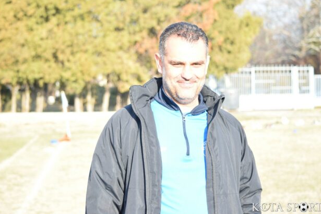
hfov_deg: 24.0
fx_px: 754
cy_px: 105
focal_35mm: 85
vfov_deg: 16.2
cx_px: 160
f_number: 4.5
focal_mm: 55
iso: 800
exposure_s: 1/800
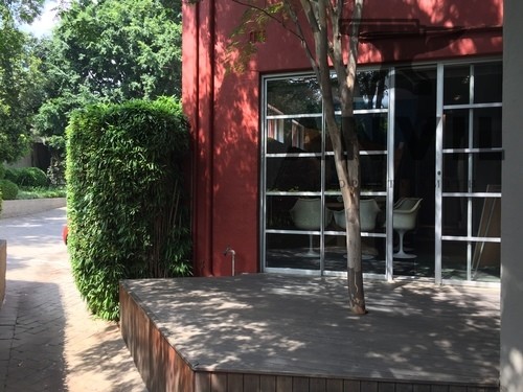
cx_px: 262
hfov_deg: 61.7
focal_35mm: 29
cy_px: 196
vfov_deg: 48.2
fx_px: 438
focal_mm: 4.15
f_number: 2.2
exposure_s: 1/216
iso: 32
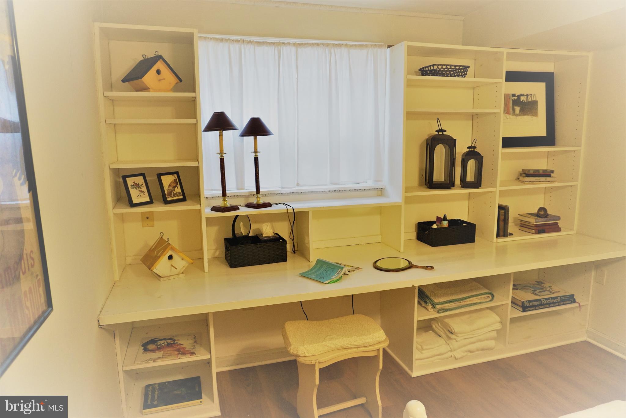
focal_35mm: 24
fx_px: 417
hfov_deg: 73.7
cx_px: 313
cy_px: 209
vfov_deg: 53.1
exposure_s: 1/60
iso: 400
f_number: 4
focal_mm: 16
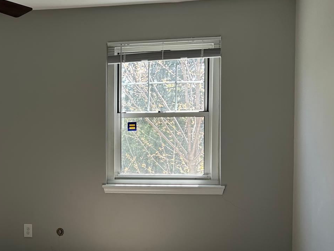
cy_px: 149
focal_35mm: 56
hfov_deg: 33.0
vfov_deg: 26.1
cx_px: 47
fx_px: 540
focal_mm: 5.7
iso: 40
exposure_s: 1/167
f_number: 1.5
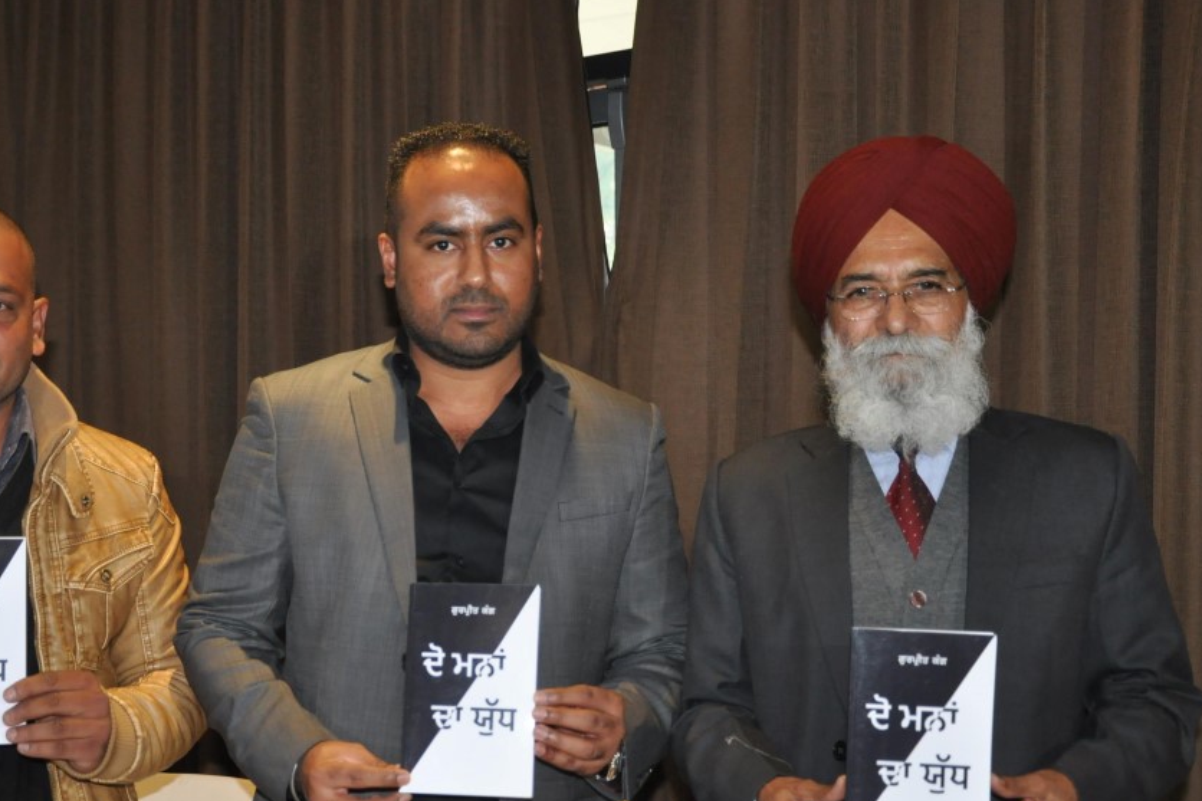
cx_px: 456
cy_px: 521
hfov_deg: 34.3
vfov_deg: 23.3
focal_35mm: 58
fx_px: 1936
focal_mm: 28
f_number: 4
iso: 800
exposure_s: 1/60
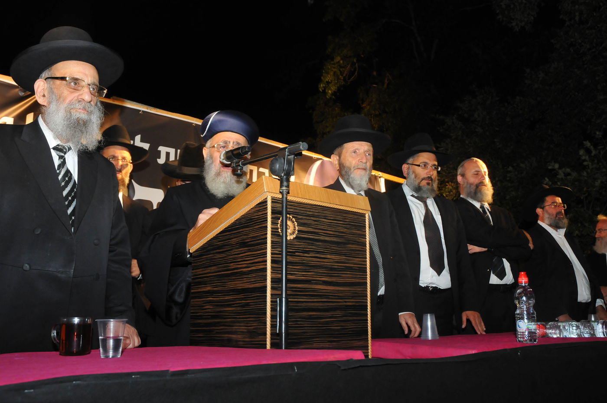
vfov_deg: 39.9
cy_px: 202
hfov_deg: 57.3
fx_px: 556
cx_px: 304
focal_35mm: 33
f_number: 7.1
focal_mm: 22
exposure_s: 1/60
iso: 800
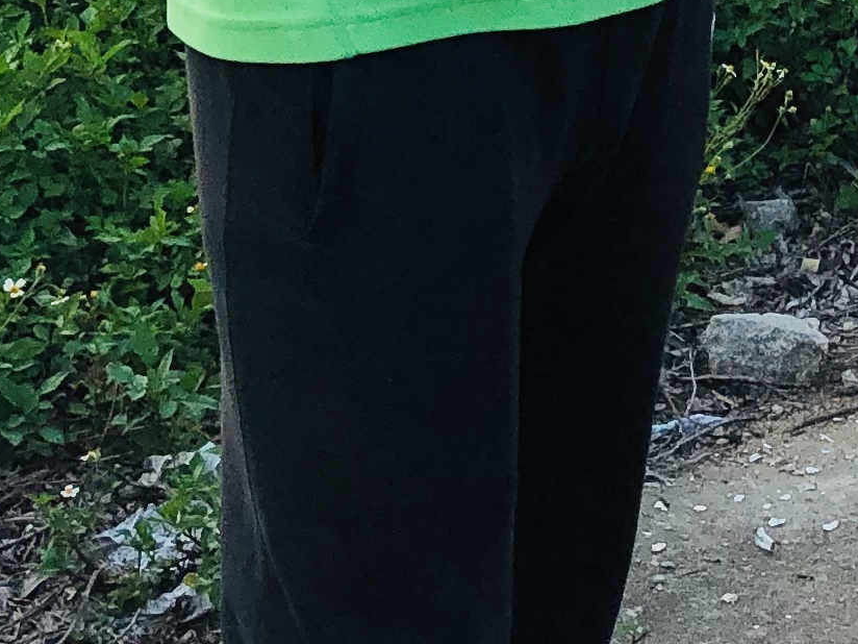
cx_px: 984
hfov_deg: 14.0
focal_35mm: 137
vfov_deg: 9.6
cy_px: -882
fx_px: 3396
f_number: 1.8
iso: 20
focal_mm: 4
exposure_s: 1/727
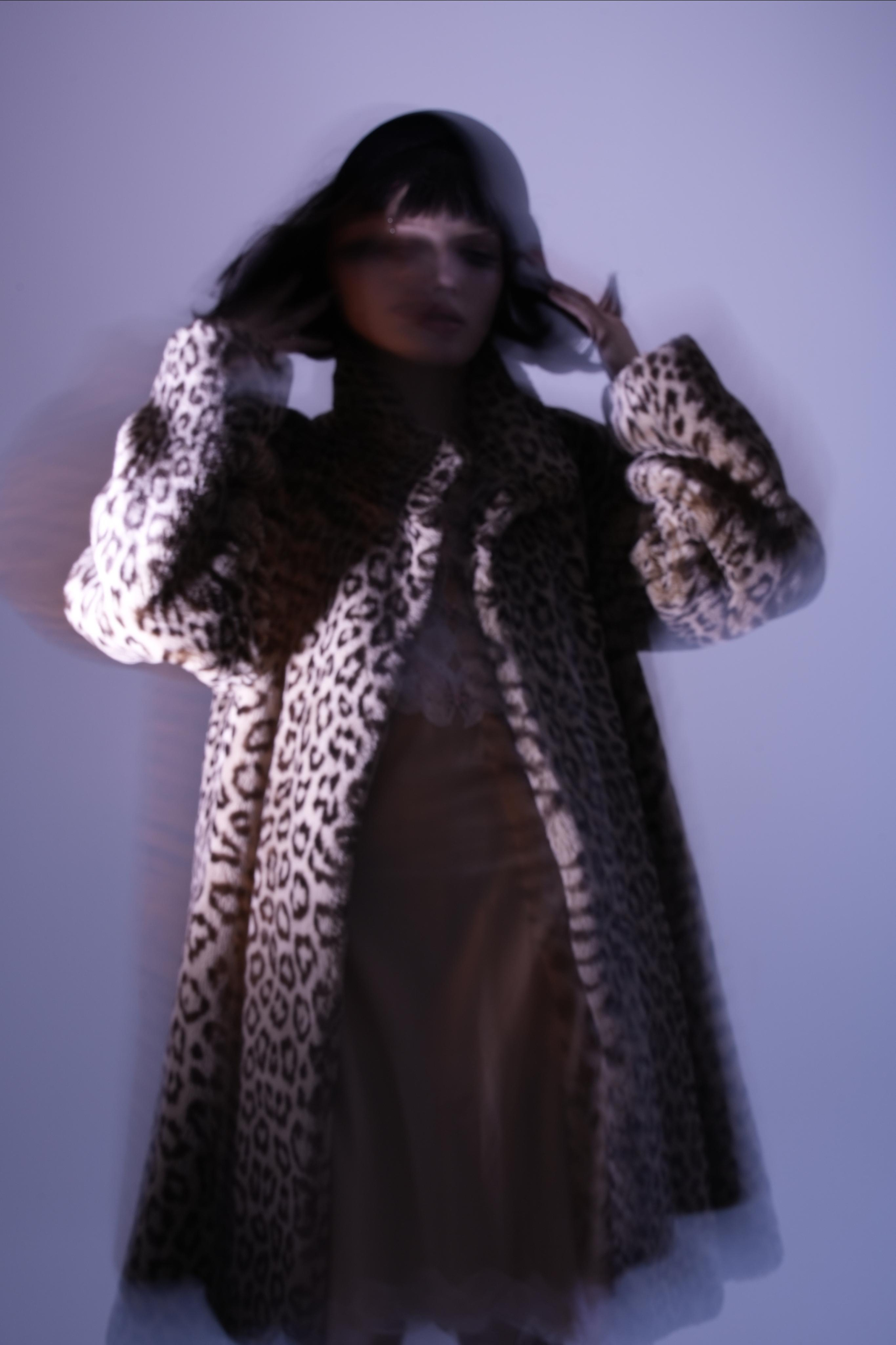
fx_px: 1445
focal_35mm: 39
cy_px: 672
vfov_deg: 49.9
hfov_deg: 34.5
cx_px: 448
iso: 320
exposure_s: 1/2.5
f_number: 13
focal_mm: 38.7
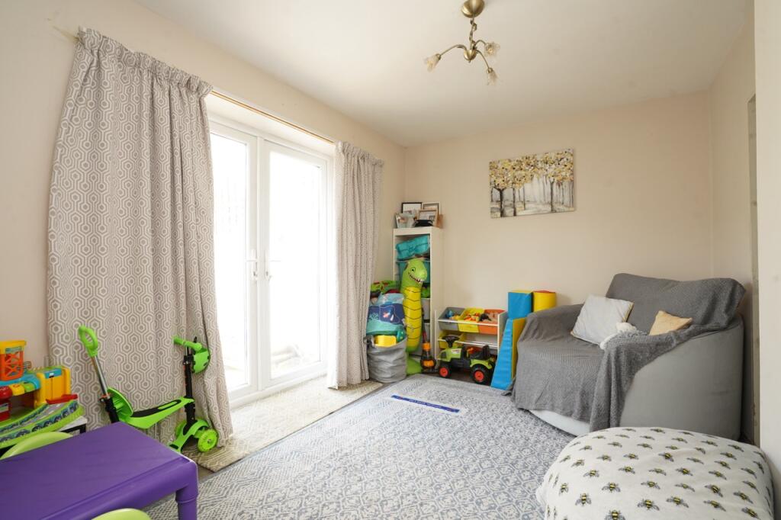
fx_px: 347
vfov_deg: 73.7
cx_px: 390
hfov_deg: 96.8
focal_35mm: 16
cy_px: 260
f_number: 8
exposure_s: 1/25
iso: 640
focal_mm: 16
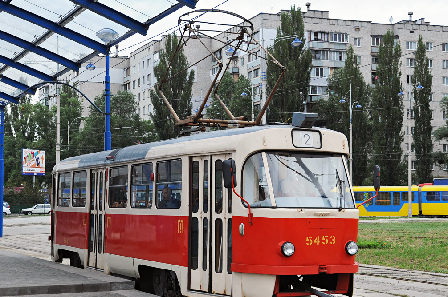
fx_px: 778
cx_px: 217
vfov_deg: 21.6
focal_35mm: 63
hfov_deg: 32.1
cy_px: 165
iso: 320
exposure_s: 1/320
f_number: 8
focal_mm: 35
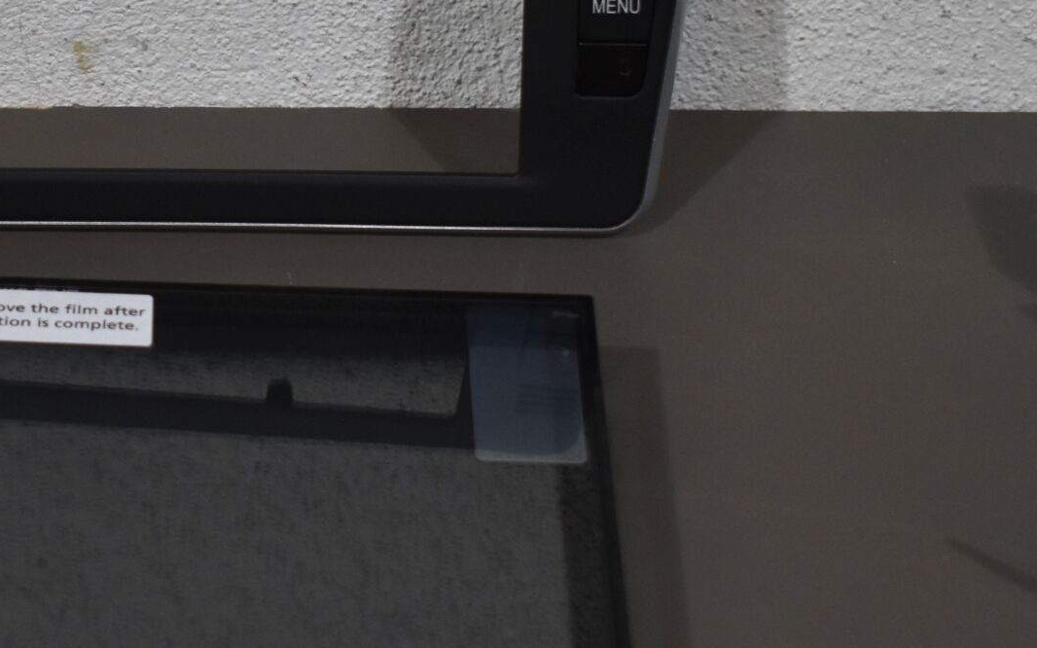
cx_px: 33
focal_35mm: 165
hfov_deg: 12.5
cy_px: 174
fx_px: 4669
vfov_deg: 7.9
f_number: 5
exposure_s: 1/250
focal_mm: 45
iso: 800
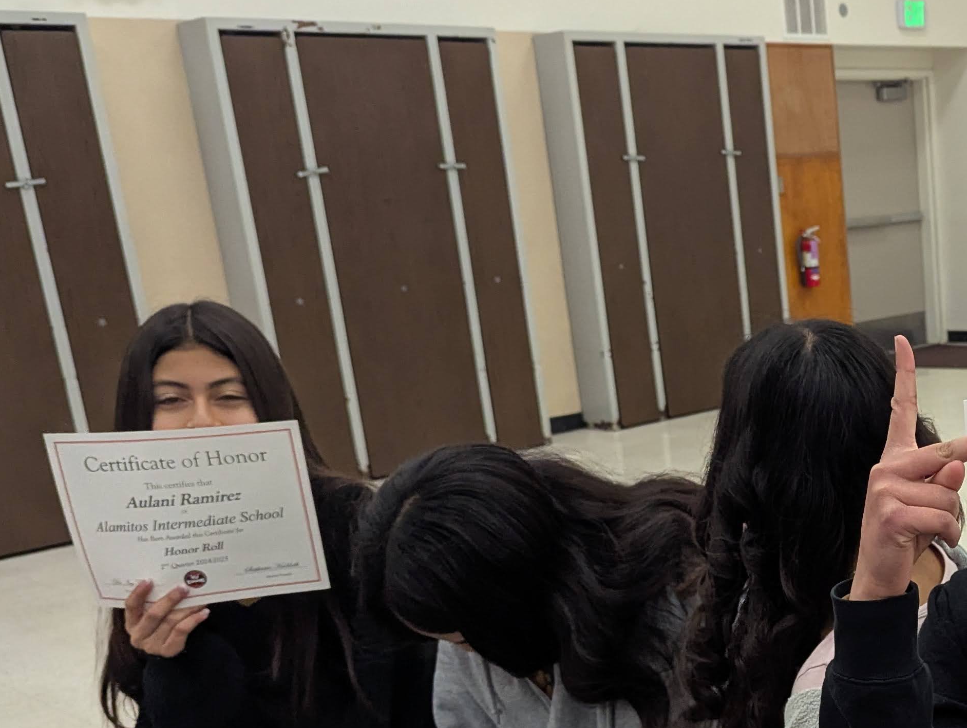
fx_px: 1455
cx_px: 914
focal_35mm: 52
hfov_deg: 34.2
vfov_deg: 27.4
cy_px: 603
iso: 1013
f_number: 1.85
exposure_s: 1/301
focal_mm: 6.81
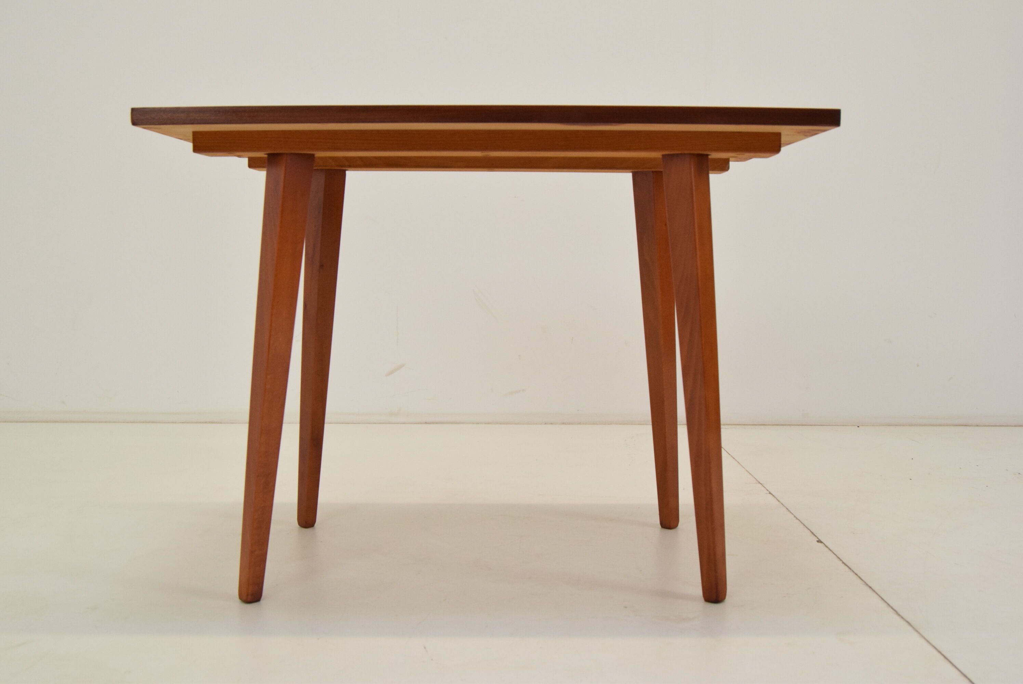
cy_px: 342
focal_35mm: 39
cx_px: 512
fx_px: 1109
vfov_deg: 34.3
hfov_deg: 49.5
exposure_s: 1/250
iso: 1600
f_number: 8
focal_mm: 26
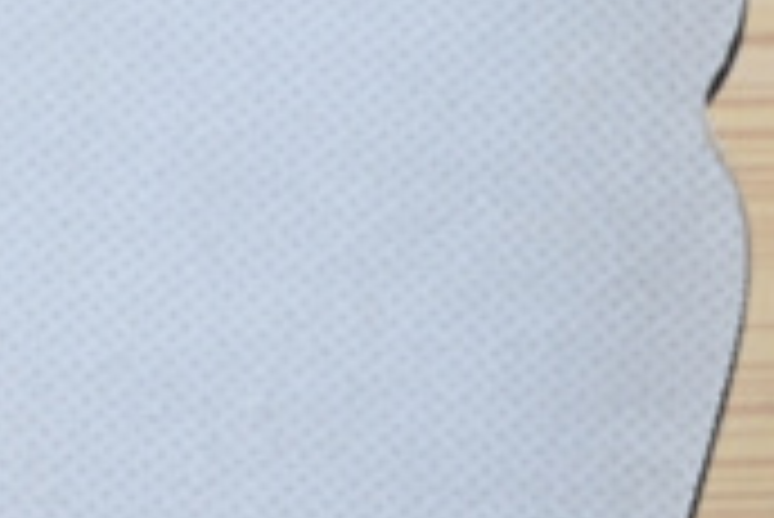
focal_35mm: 319
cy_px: 856
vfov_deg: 4.3
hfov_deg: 6.0
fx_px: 6869
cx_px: 2192
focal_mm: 30.5
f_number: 10
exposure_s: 1/15
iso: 100
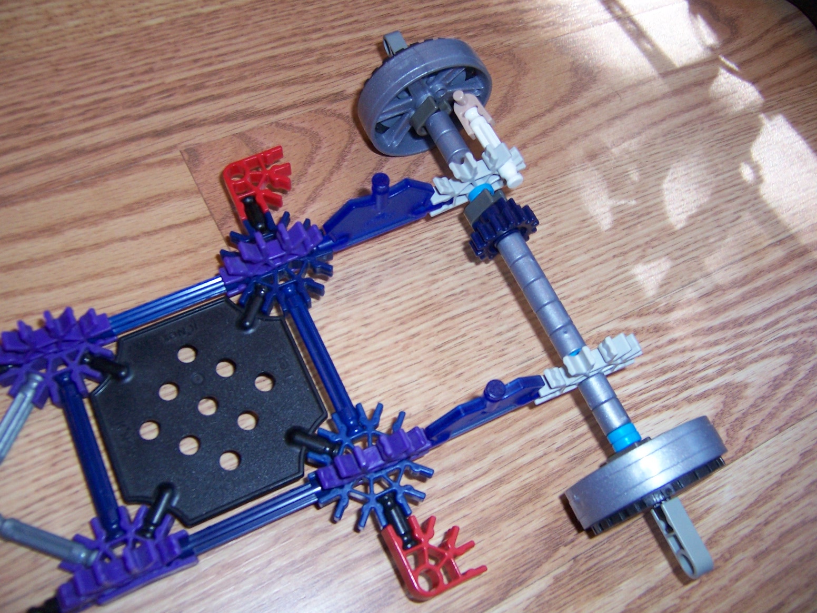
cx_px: 408
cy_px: 306
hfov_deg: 55.4
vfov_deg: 42.9
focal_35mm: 33
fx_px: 779
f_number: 2.8
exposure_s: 1/60
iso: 140
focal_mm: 5.5
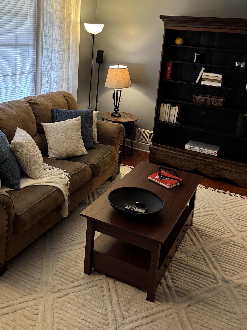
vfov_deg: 50.0
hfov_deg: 39.6
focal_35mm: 36
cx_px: 108
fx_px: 343
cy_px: 99
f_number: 1.78
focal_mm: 6.76
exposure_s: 1/60
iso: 320
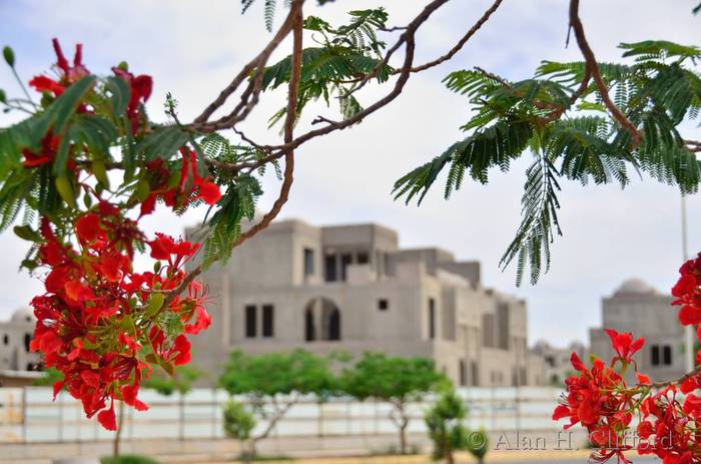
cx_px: 350
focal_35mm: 66
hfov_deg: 30.6
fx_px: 1282
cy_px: 232
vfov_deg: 20.5
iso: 100
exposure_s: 1/320
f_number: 5
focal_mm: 44
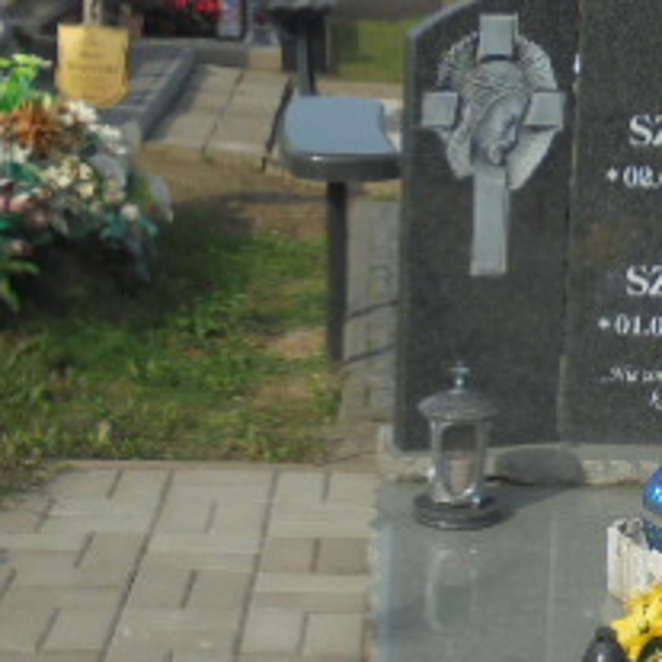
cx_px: 688
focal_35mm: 104
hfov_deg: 16.3
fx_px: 2250
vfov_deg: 16.7
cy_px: 483
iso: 100
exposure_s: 1/800
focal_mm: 6.9
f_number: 4.2
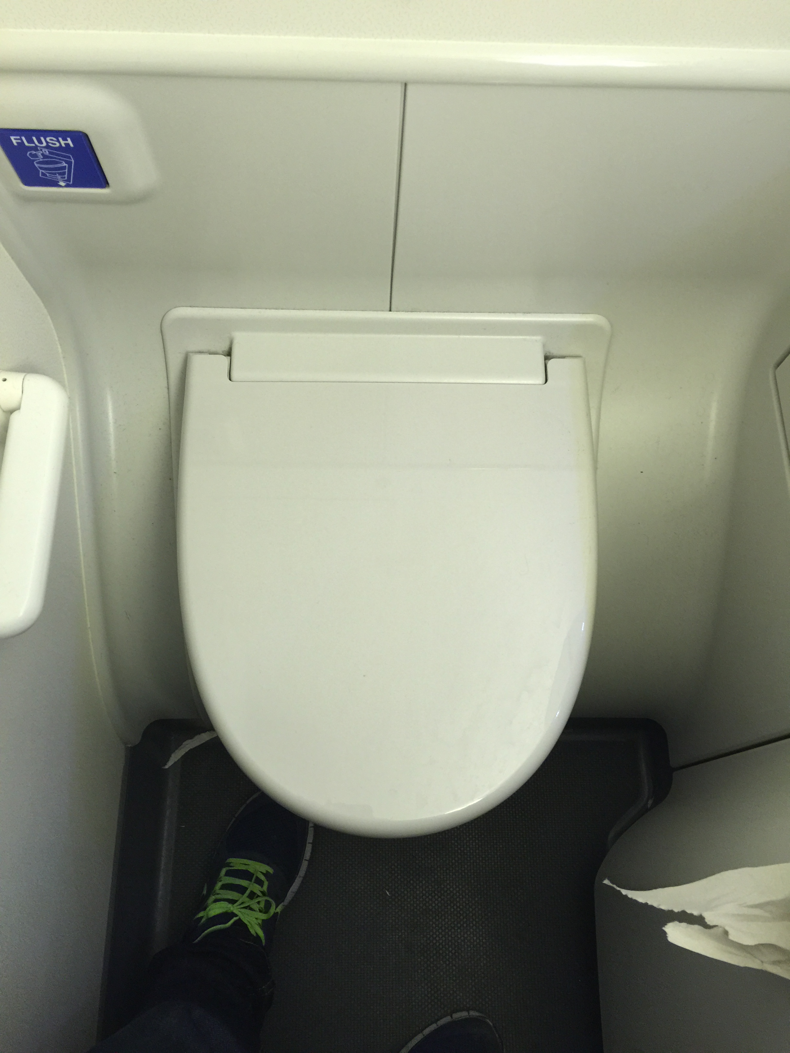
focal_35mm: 29
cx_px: 395
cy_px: 526
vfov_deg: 61.7
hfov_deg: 48.2
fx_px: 882
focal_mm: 4.15
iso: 80
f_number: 2.2
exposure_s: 1/15
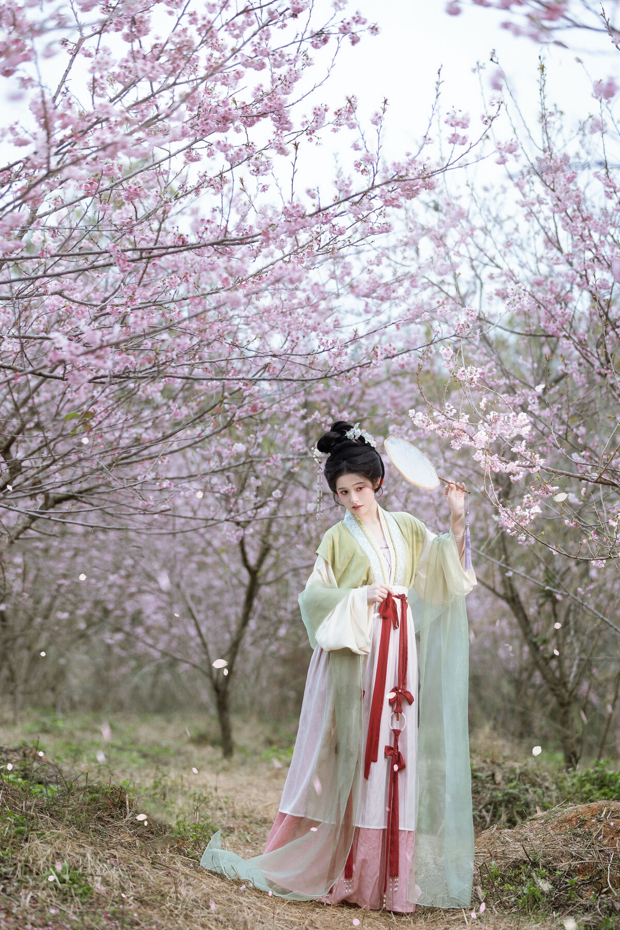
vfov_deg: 21.5
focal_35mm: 95
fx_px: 2454
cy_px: 465
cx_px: 310
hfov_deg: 14.4
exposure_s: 1/400
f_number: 2.8
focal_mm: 95
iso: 125
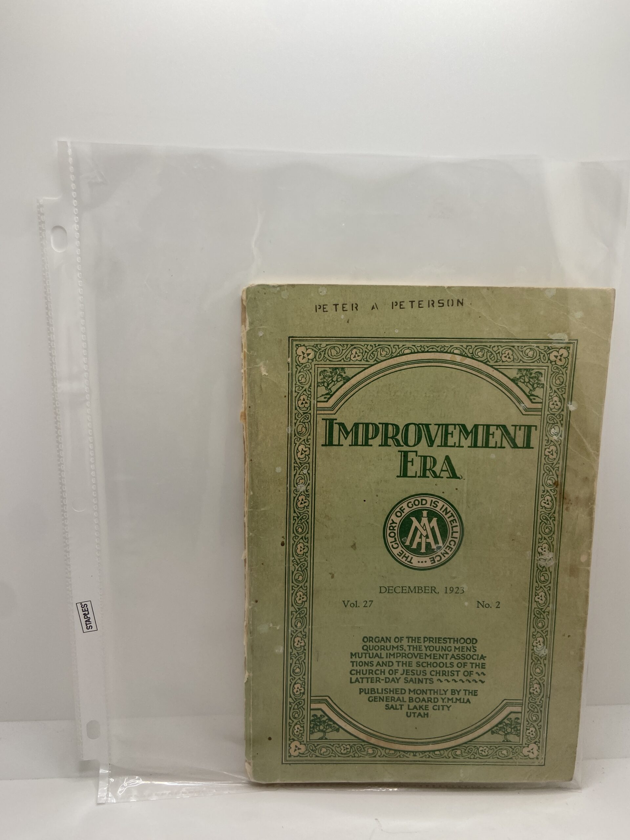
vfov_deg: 67.3
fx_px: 631
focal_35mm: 26
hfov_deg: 53.1
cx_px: 315
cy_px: 420
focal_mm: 4.25
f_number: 1.8
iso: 32
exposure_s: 1/647
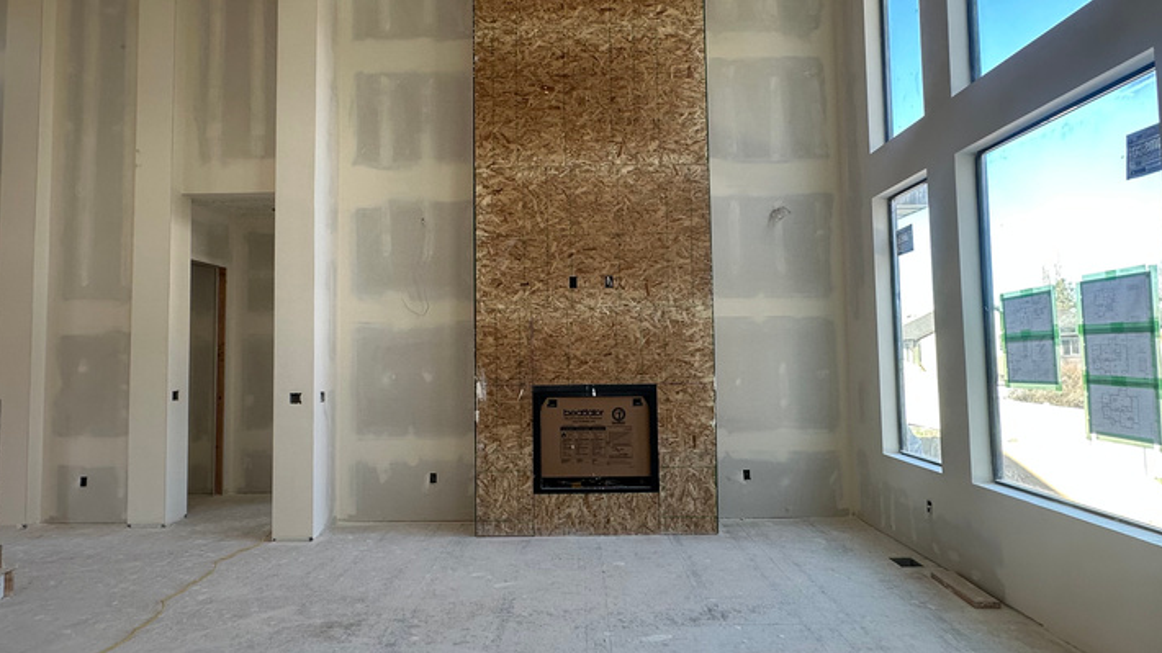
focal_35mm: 22
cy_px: 314
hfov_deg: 81.2
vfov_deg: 51.4
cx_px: 568
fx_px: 678
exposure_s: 1/99
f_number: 2.2
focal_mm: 2.22
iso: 100
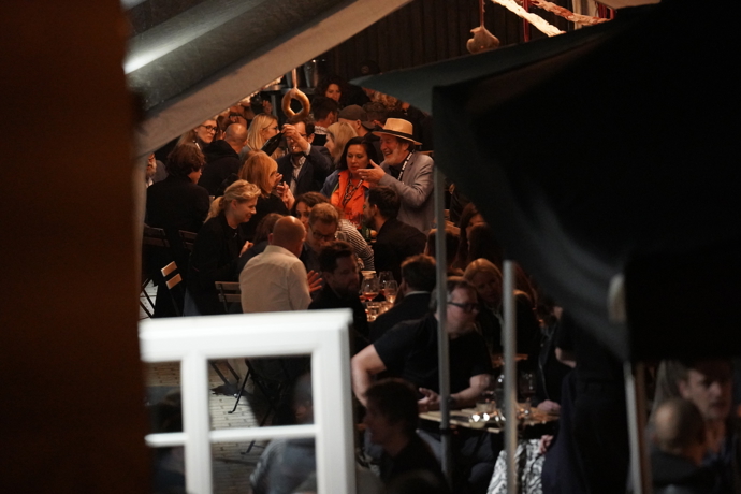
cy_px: 247
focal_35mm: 200
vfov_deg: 6.9
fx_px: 4116
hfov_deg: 10.3
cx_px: 370
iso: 20000
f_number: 3.5
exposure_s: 1/125
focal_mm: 200
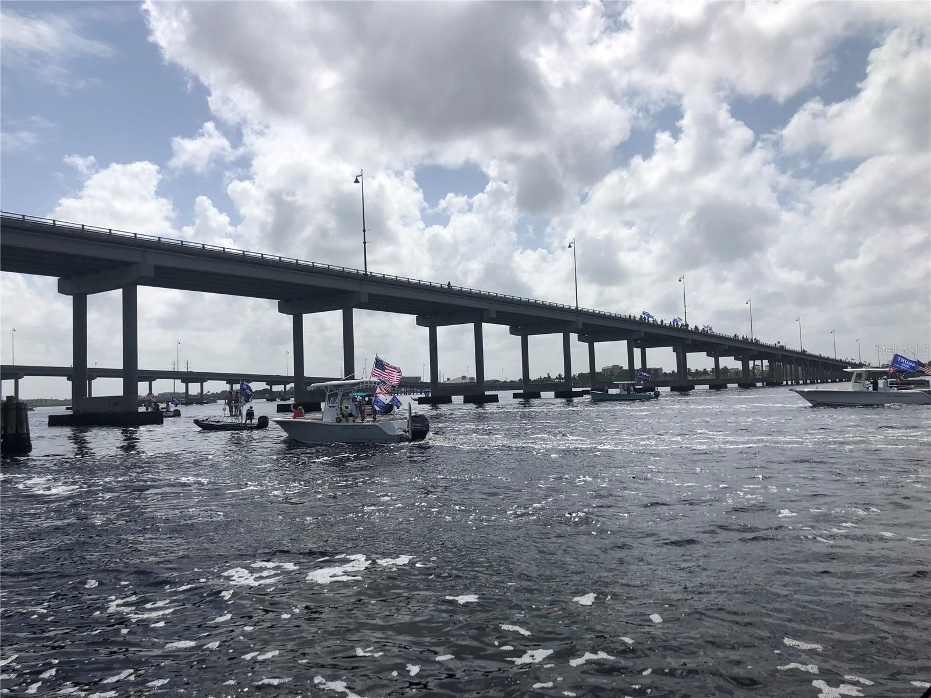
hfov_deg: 63.4
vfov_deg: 49.7
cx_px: 466
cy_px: 349
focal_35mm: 28
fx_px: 753
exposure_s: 1/6024
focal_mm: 3.99
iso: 25
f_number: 1.8
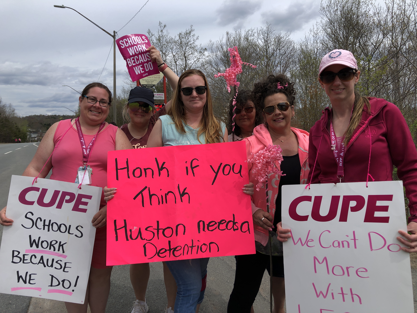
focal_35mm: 28
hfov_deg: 63.4
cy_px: 156
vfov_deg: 49.7
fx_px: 337
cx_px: 208
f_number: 1.8
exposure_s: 1/1779
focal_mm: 3.99
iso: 20
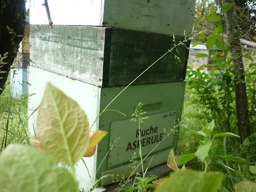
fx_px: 244
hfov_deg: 55.4
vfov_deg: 42.9
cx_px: 128
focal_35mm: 33
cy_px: 96
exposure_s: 1/400
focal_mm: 5.5
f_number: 2.8
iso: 80
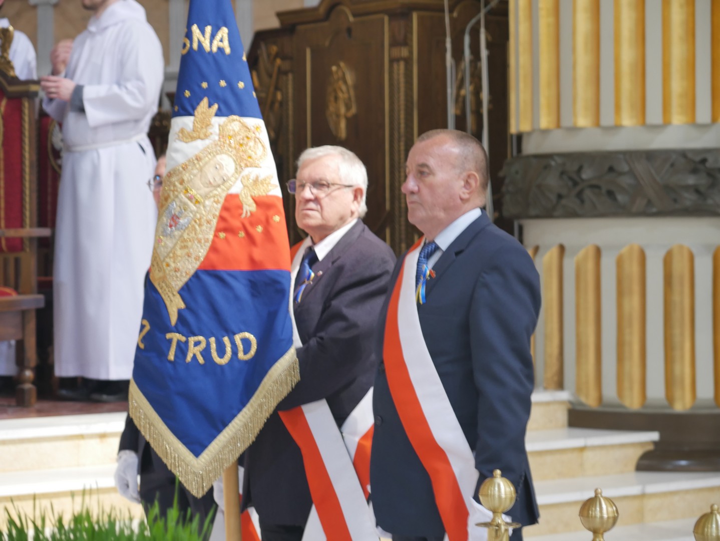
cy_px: 270
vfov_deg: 13.7
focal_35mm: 108
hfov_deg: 18.2
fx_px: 2247
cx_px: 360
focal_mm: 54
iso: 400
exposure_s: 1/20
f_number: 3.5
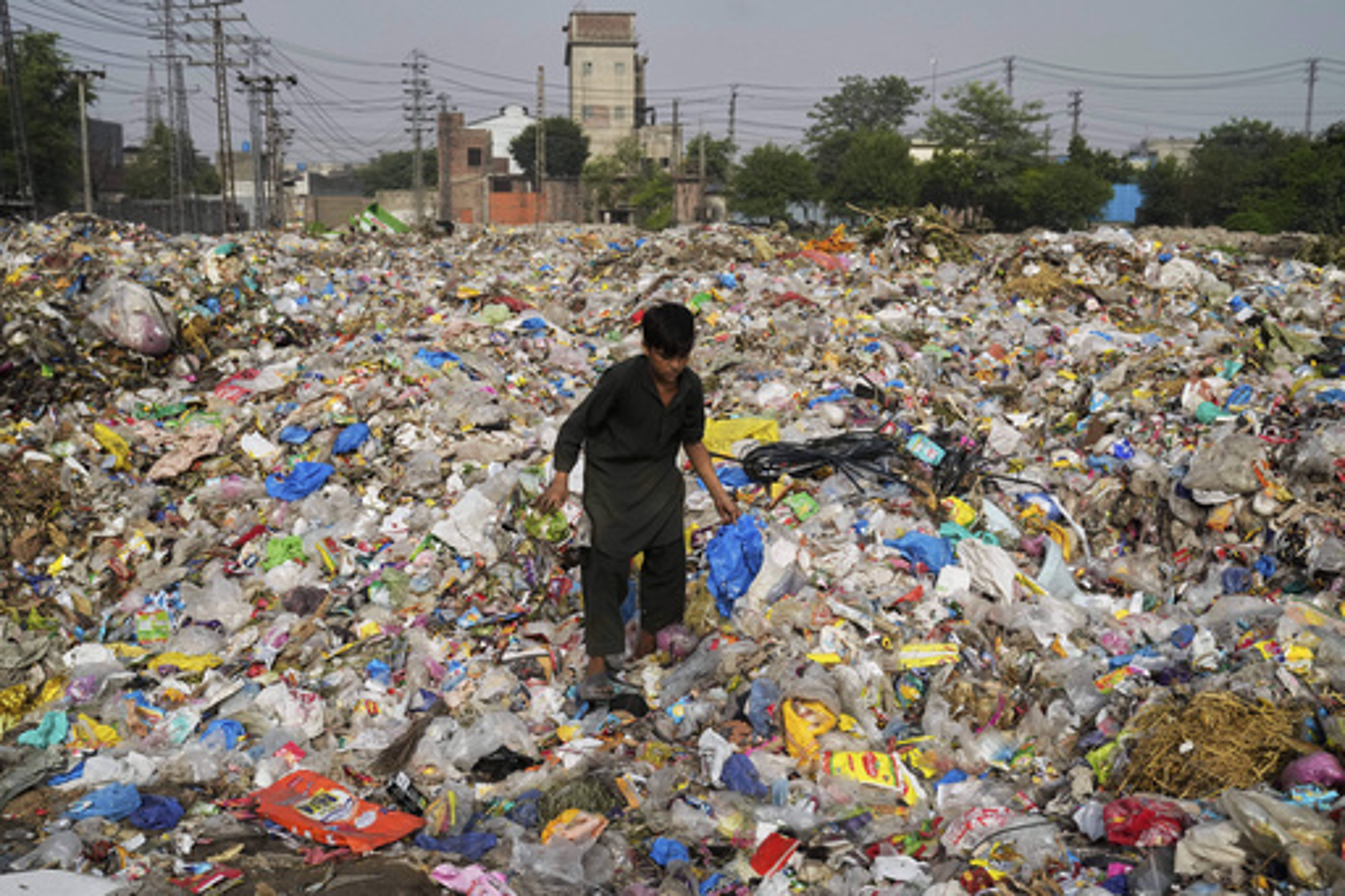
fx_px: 1419
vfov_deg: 35.0
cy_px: 448
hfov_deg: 50.7
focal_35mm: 38
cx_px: 672
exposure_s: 1/3200
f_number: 7.1
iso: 1000
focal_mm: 38
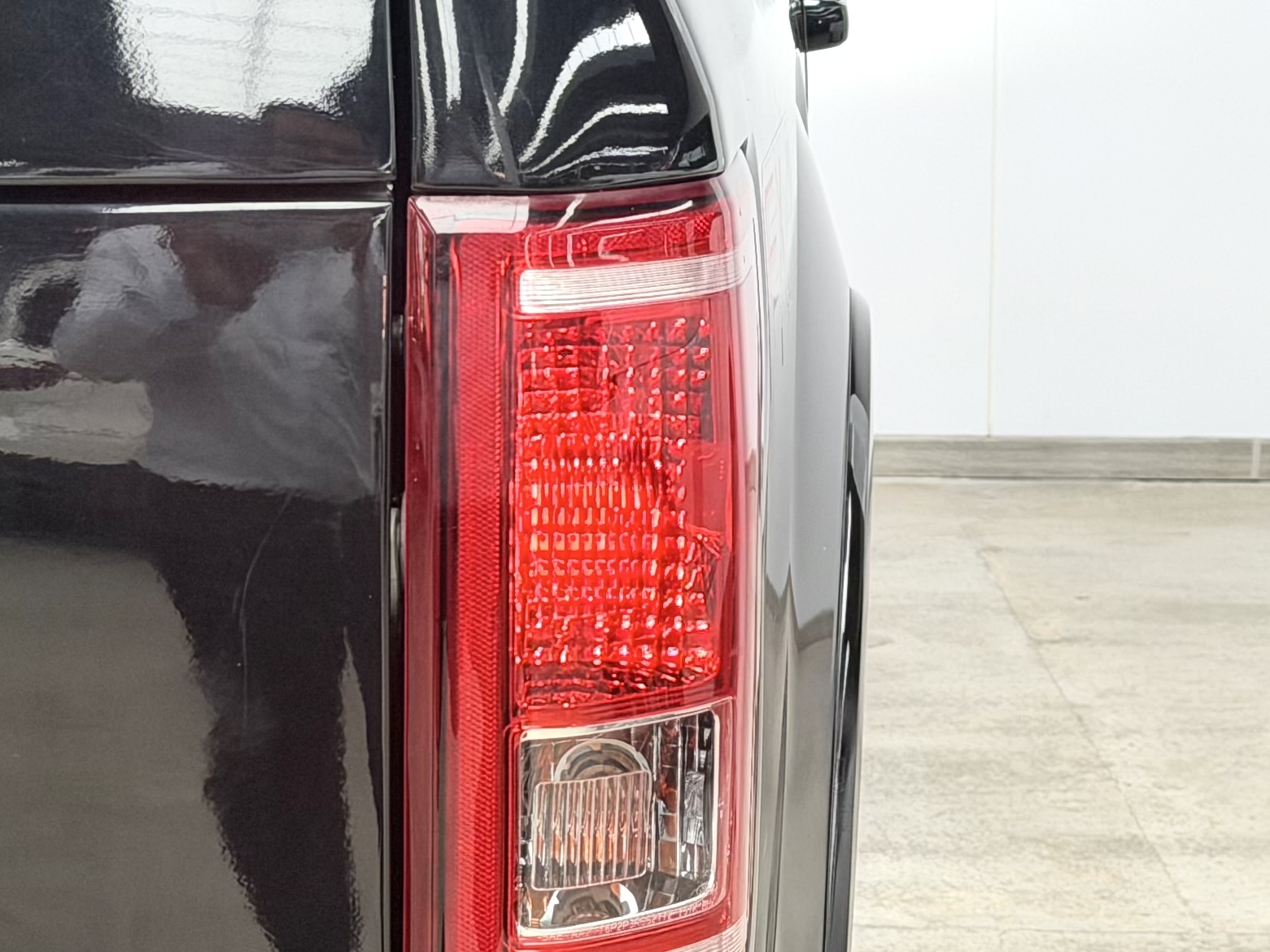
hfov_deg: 15.8
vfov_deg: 12.0
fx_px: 4550
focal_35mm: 124
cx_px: 333
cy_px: 426
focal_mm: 6.76
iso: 50
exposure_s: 1/121
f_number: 1.78
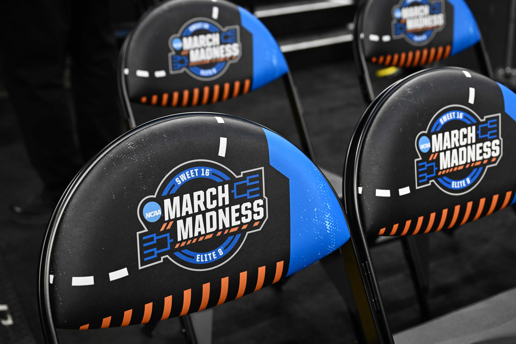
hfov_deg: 37.5
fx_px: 760
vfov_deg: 25.5
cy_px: 187
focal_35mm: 53
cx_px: 294
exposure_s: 1/640
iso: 2500
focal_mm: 44
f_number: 4
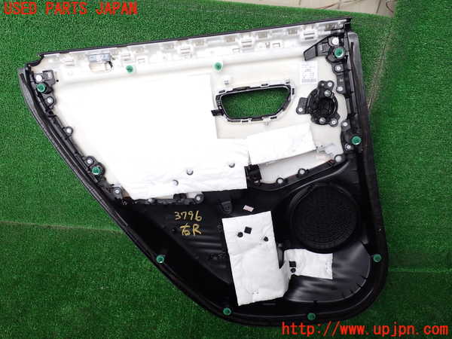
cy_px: 170
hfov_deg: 60.0
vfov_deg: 46.8
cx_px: 226
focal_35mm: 30
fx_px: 392
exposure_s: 1/80
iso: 100
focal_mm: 5.4
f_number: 3.2
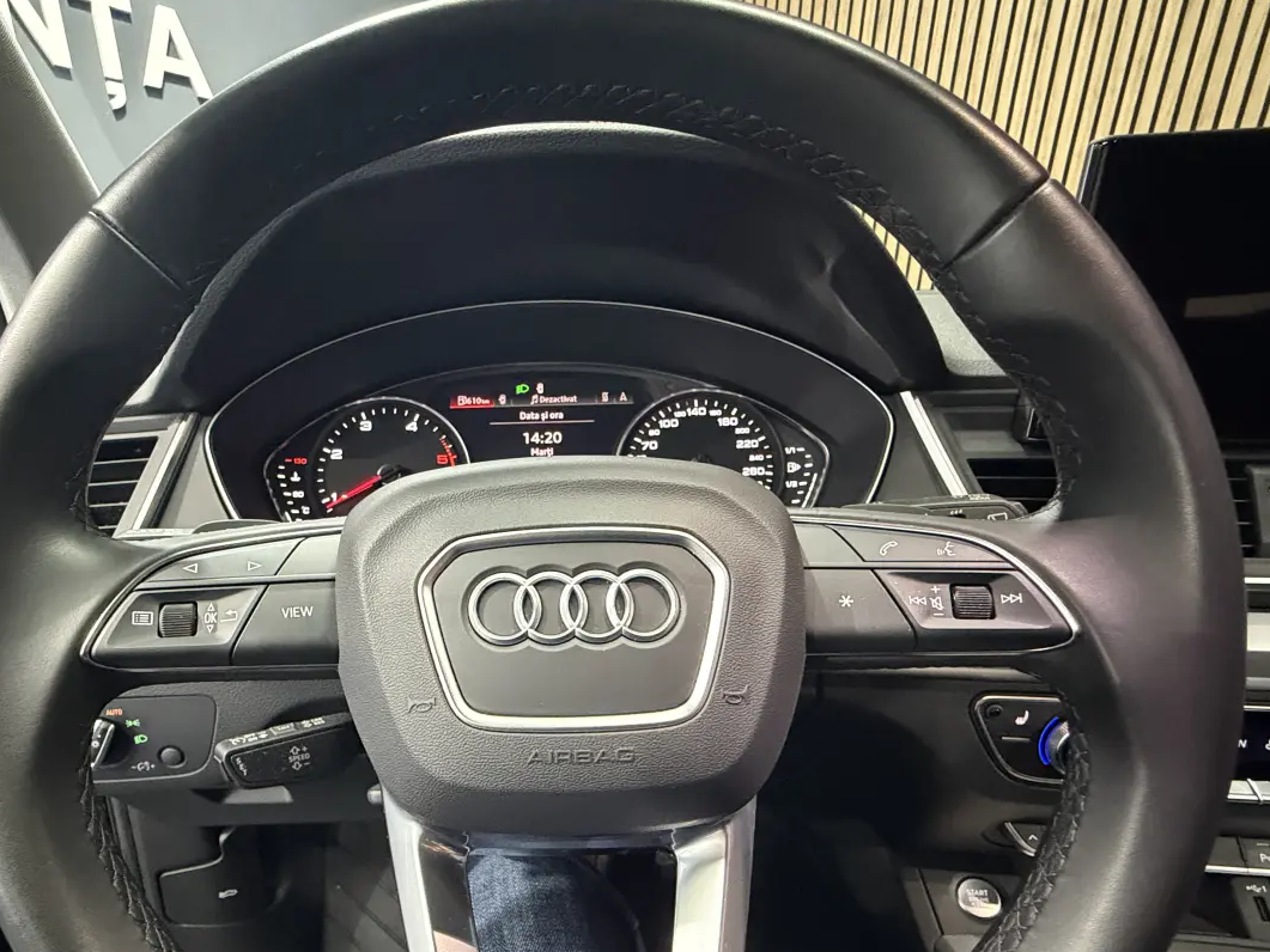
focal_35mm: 19
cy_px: 620
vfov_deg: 67.2
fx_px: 697
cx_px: 515
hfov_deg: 83.7
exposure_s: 1/50
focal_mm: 2.22
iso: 1250
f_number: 2.2
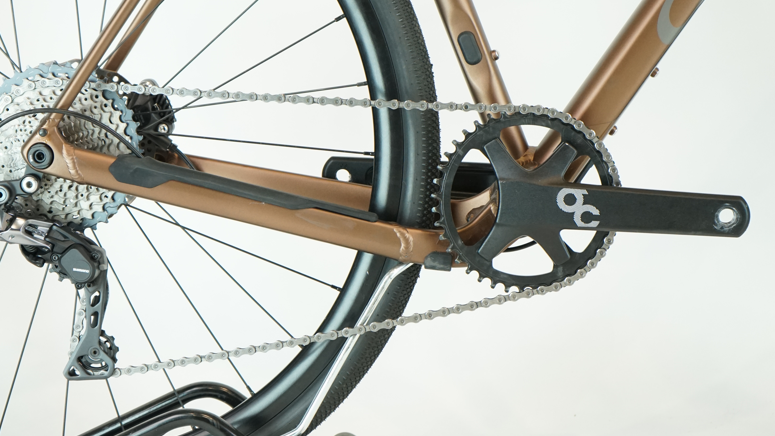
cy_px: 168
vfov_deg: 13.0
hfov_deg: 22.9
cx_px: 328
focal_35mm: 93
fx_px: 1911
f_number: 6.3
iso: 2000
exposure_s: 1/200
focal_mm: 70
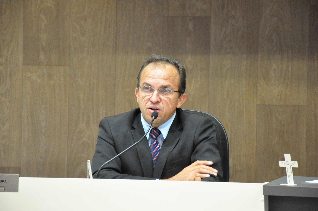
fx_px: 1390
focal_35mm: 158
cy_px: 106
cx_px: 159
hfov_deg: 13.1
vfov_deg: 8.7
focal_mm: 105
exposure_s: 1/100
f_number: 5.6
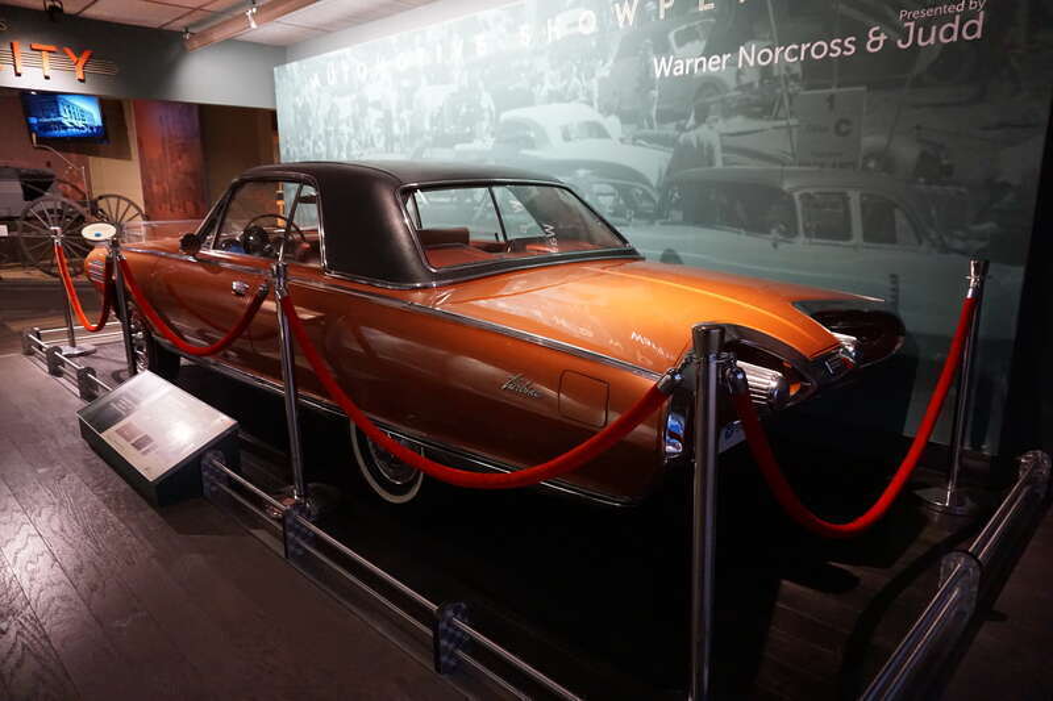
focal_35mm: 24
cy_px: 350
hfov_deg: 73.8
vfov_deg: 53.1
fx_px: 702
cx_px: 526
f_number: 3.5
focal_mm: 16
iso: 3200
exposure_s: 1/60
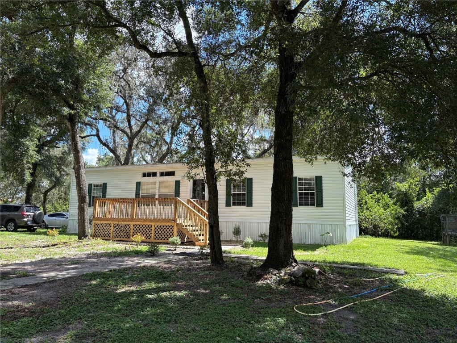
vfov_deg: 53.1
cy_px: 172
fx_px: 343
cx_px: 228
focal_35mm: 26
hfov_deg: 67.3
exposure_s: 1/810
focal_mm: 5.96
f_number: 1.6
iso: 50
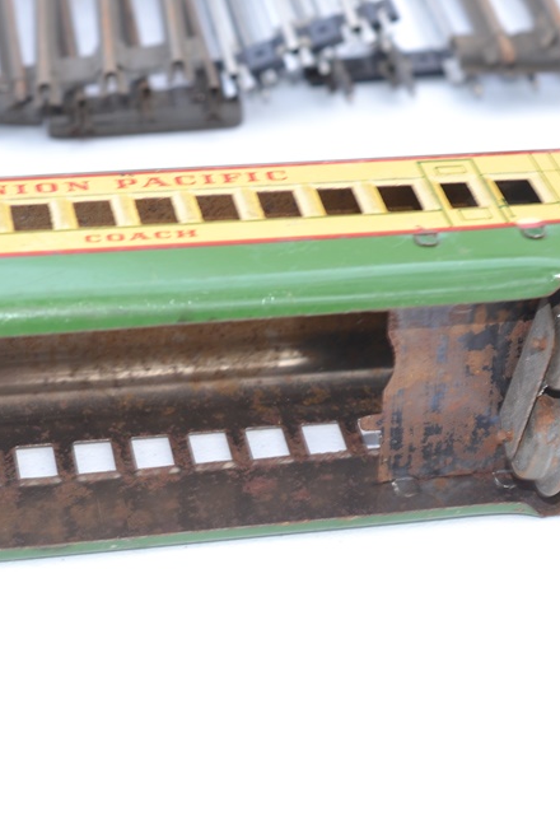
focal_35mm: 91
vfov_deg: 22.4
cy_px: 423
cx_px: 234
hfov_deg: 15.0
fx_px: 2121
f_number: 8
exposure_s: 1/100
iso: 100
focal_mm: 40
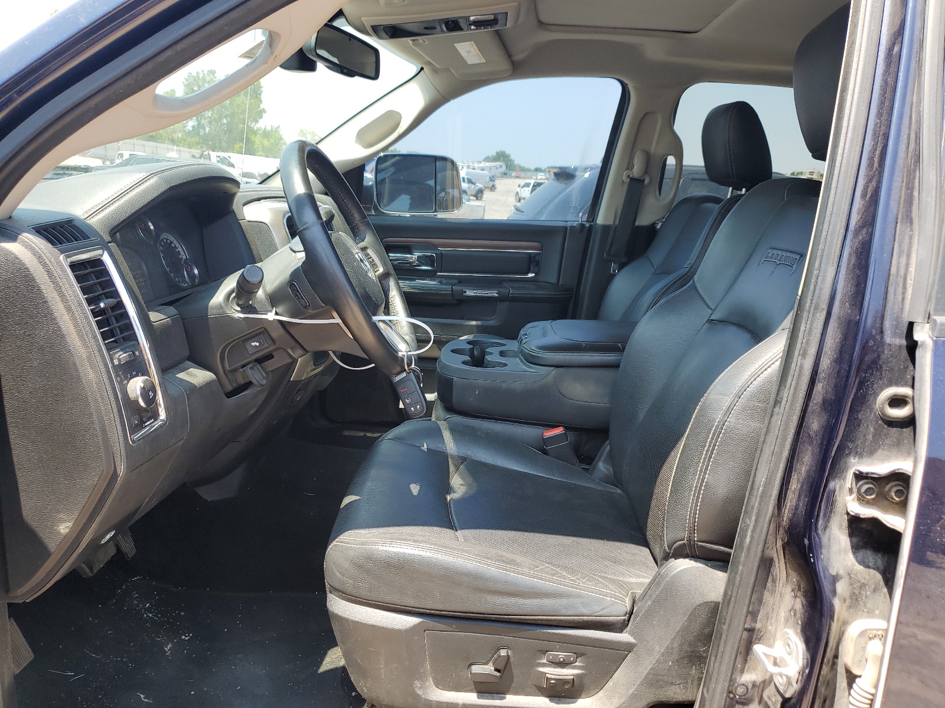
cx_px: 472
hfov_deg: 67.3
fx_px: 710
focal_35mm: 26
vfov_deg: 53.1
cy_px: 354
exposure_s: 1/455
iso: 50
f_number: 1.5
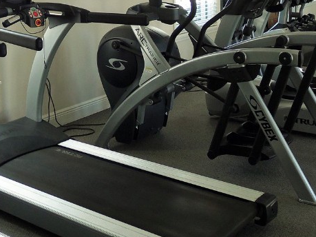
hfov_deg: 33.2
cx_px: 145
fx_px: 529
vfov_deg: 24.0
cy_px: -5
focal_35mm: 58
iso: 125
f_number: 3.2
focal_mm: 4.7
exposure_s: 1/30
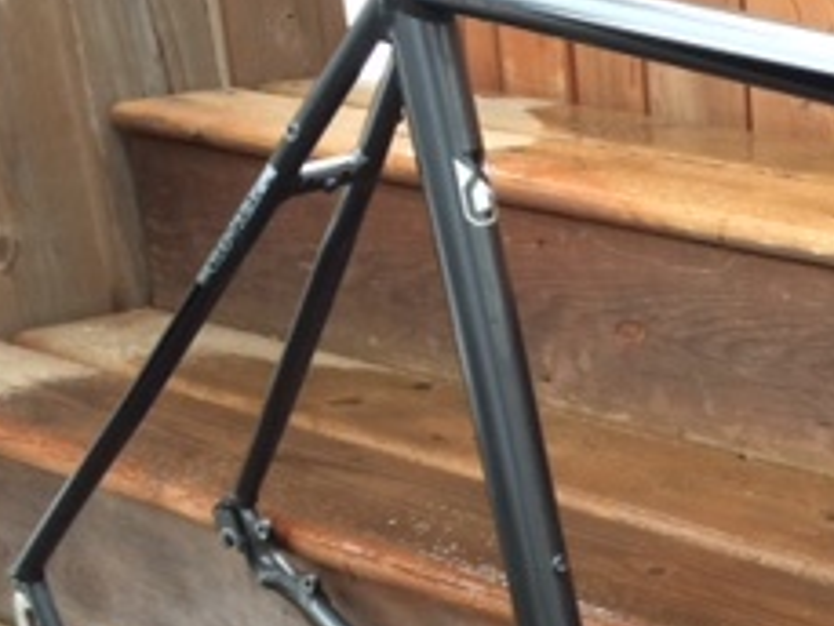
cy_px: 557
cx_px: 1053
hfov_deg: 21.9
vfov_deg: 18.0
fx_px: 1953
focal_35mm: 81
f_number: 2.2
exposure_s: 1/40
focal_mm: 4.15
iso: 40
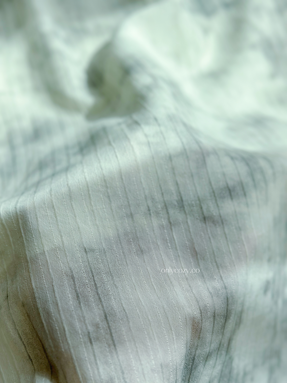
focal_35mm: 48
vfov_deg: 39.7
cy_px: 192
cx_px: 144
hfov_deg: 30.3
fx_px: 531
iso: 80
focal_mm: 6.86
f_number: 1.78
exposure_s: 1/2809
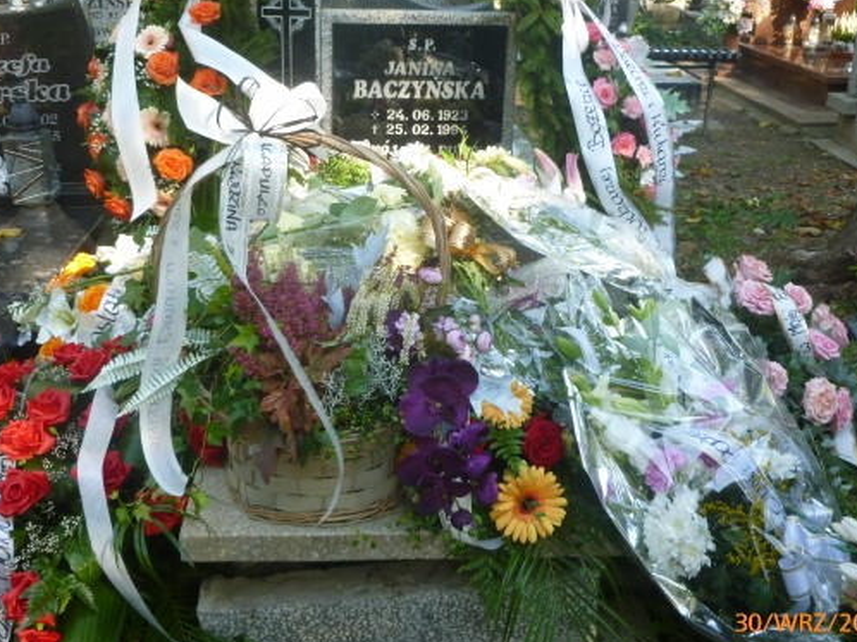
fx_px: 891
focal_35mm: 36
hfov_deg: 51.4
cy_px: 293
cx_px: 415
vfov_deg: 39.6
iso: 100
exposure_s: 1/60
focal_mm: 5
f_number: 3.3
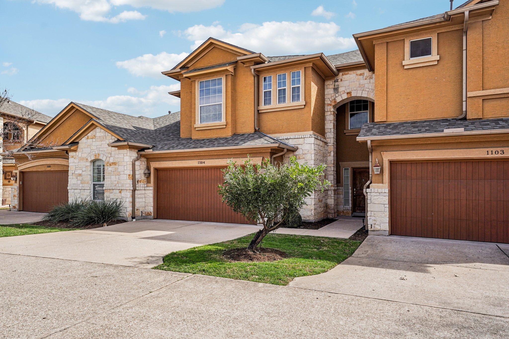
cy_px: 170
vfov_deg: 53.1
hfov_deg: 73.7
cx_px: 254
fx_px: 339
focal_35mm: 24
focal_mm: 24
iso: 400
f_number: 8
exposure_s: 1/800
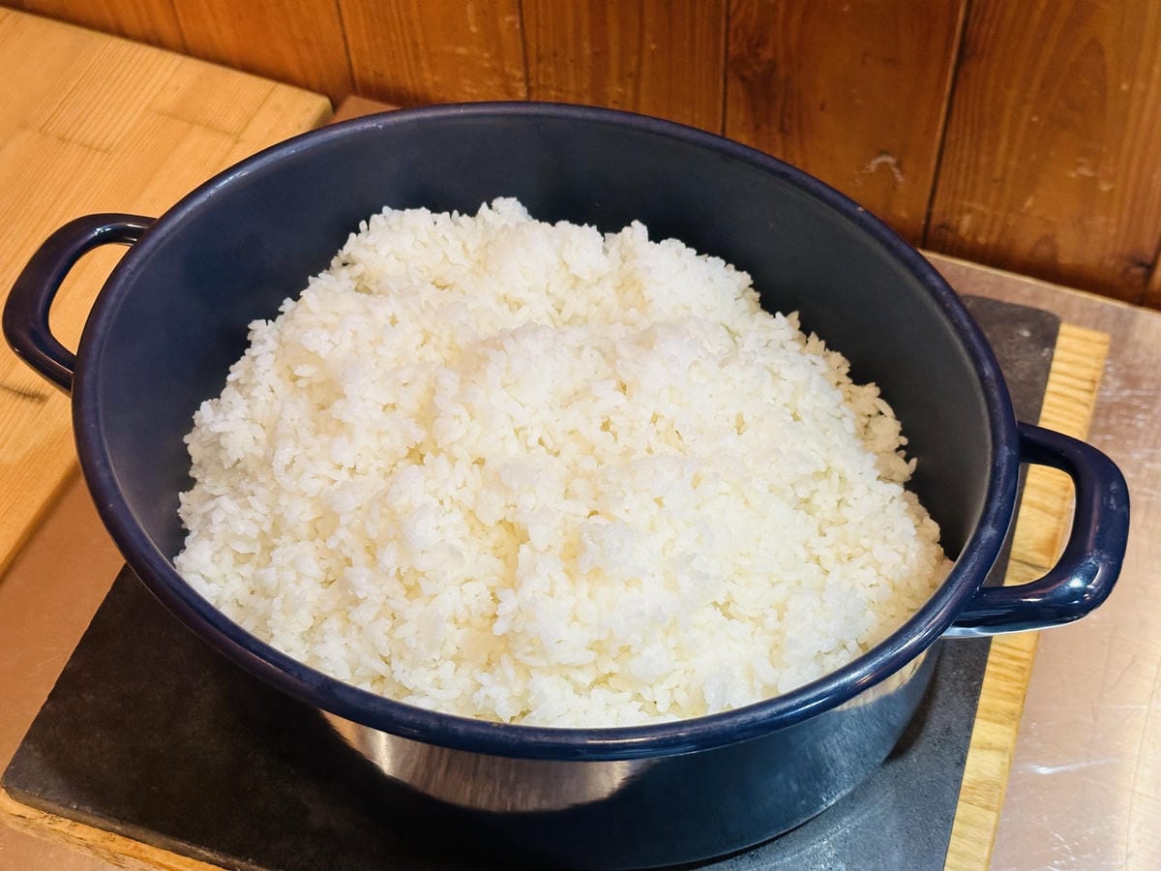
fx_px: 1610
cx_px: 580
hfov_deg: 39.7
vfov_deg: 30.3
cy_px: 436
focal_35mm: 48
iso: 250
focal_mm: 6.86
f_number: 1.78
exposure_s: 1/60
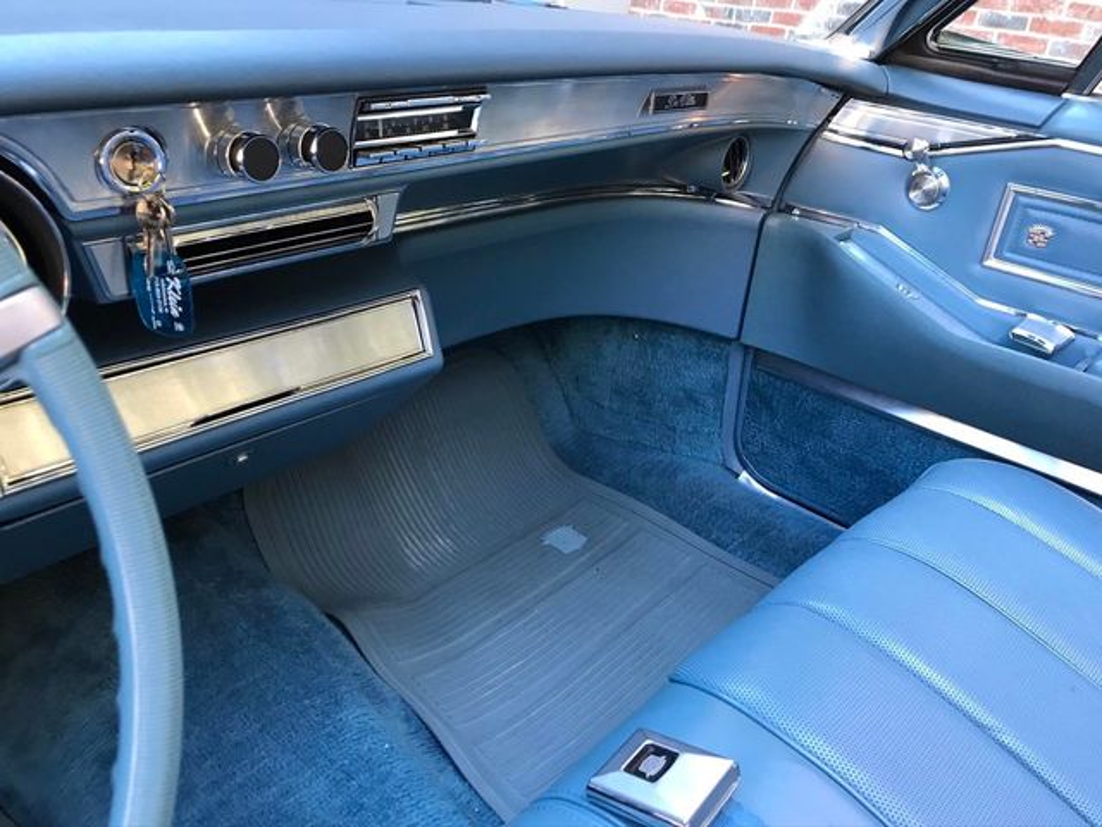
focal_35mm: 28
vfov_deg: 49.7
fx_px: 891
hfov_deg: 63.4
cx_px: 551
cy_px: 414
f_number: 1.8
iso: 40
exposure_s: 1/30
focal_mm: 3.99
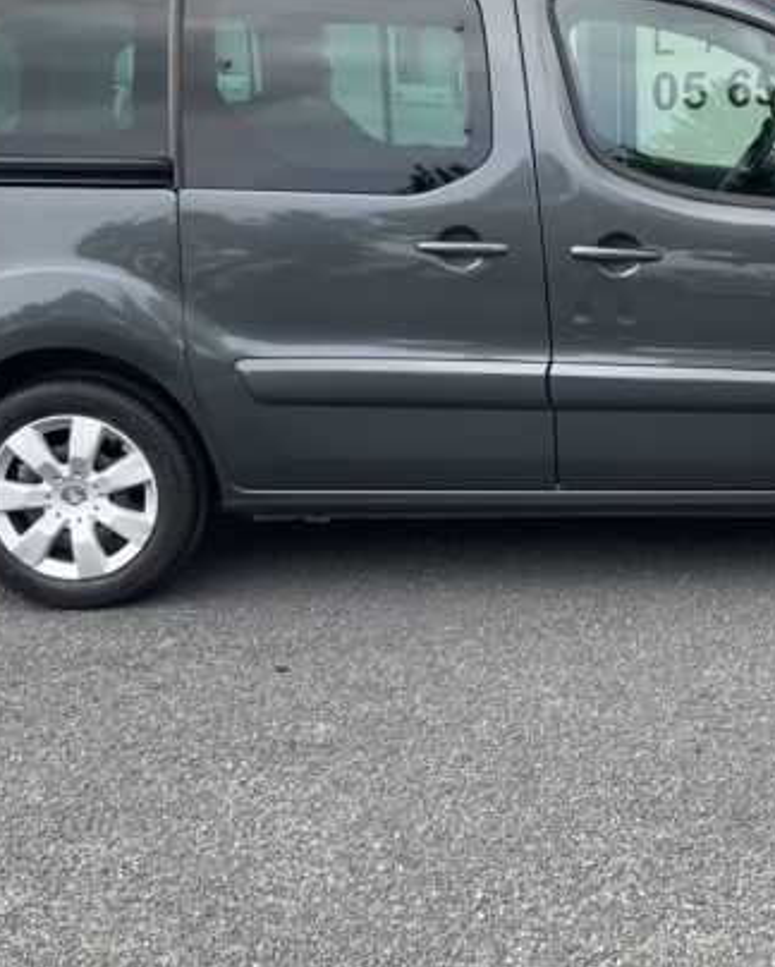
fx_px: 1603
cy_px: 426
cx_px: 617
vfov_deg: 33.5
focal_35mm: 56
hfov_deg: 26.7
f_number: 1.8
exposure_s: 1/486
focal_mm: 3
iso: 16
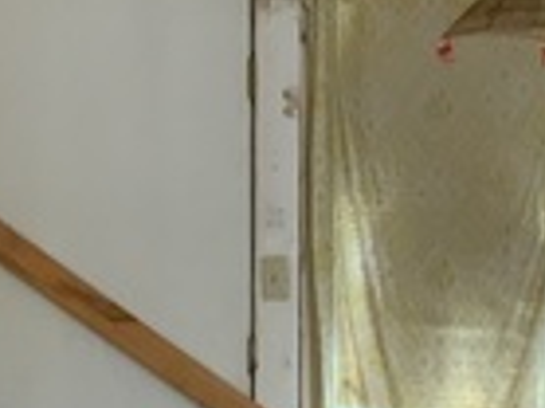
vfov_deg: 11.0
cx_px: 518
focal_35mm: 134
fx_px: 2108
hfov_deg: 14.5
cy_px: 365
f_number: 1.8
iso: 250
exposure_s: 1/60
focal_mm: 3
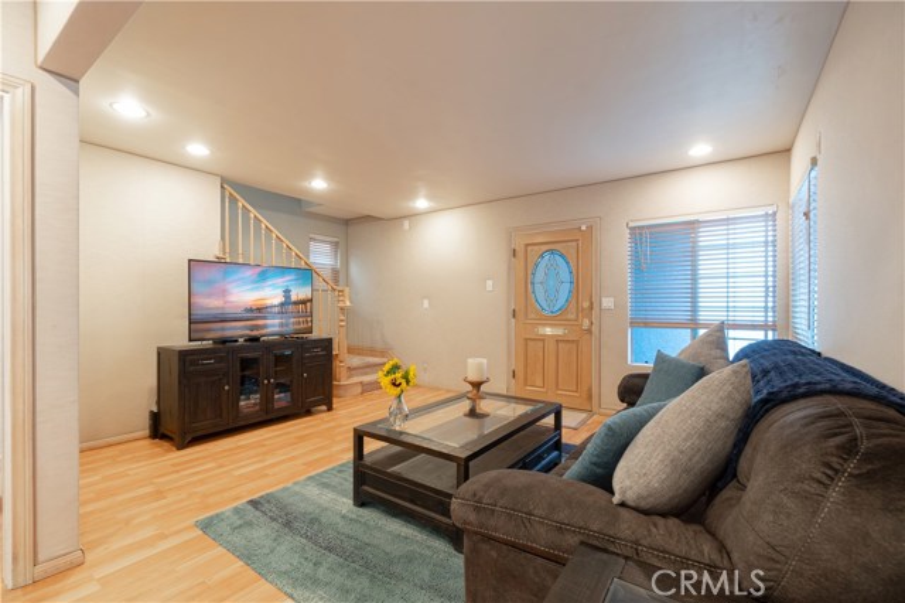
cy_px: 302
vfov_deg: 77.3
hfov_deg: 100.4
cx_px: 452
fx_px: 377
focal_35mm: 15
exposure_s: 1/3
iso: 320
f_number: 7.1
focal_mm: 10
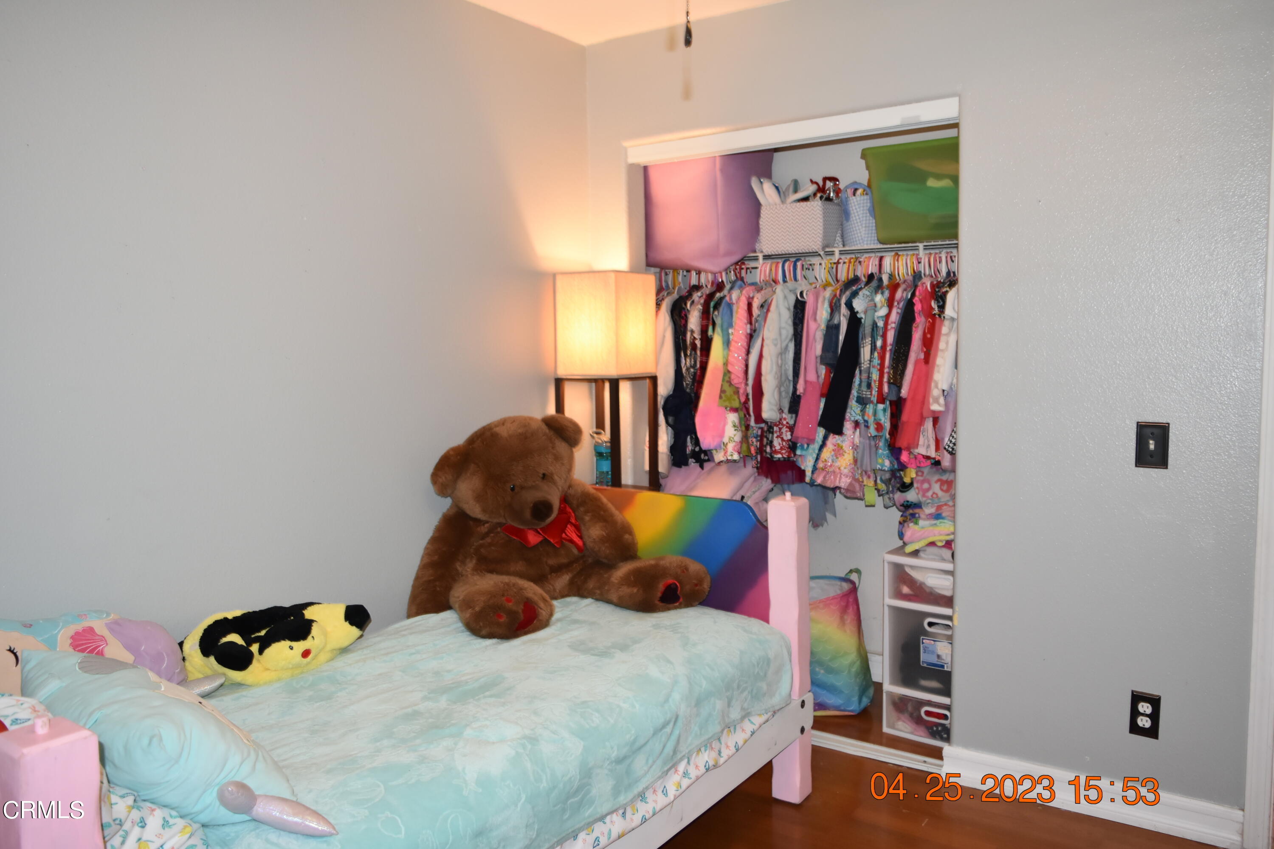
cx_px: 637
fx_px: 956
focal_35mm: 27
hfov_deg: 67.4
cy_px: 424
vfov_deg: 47.9
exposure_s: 1/60
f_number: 4
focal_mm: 18
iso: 800
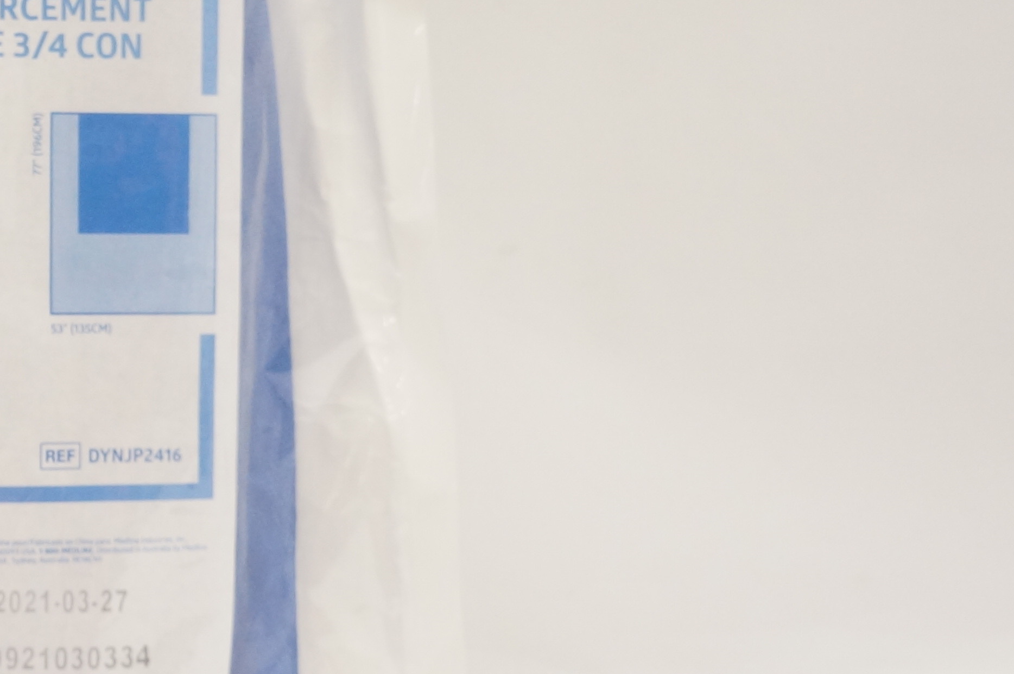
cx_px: -143
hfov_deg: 26.0
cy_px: 178
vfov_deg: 19.0
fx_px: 1998
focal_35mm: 71
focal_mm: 18
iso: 800
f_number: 6.3
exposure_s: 1/160
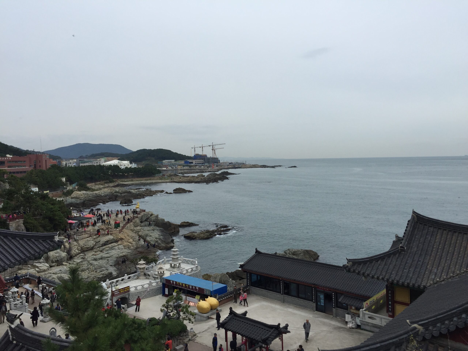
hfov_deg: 61.7
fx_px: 392
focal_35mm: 29
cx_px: 234
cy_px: 176
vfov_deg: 48.2
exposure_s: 1/549
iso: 32
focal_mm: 4.15
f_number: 2.2
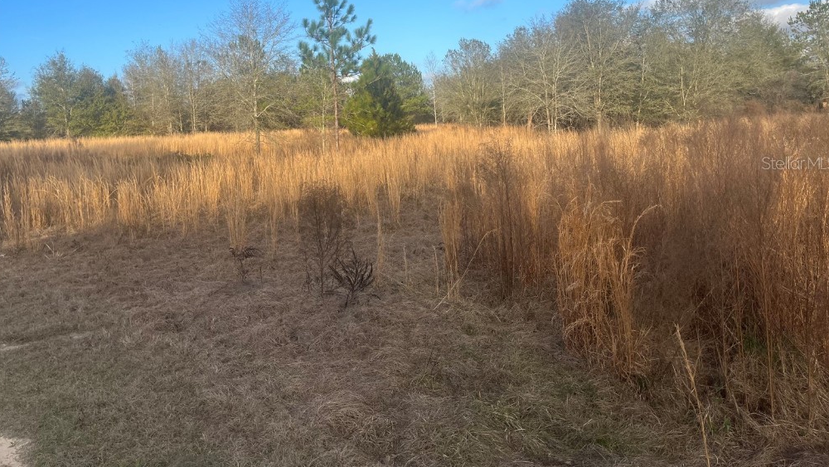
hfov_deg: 66.1
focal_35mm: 29
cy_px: 163
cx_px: 415
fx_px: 638
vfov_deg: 39.8
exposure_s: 1/1600
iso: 50
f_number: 1.6
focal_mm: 5.1
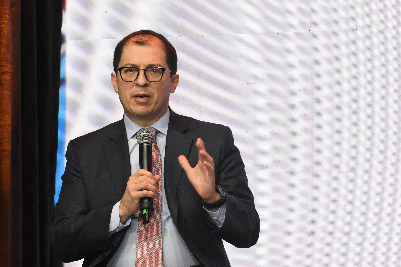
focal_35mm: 202
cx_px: 200
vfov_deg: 6.8
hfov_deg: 10.2
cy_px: 134
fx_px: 2255
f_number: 8
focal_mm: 135
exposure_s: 1/100
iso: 2500
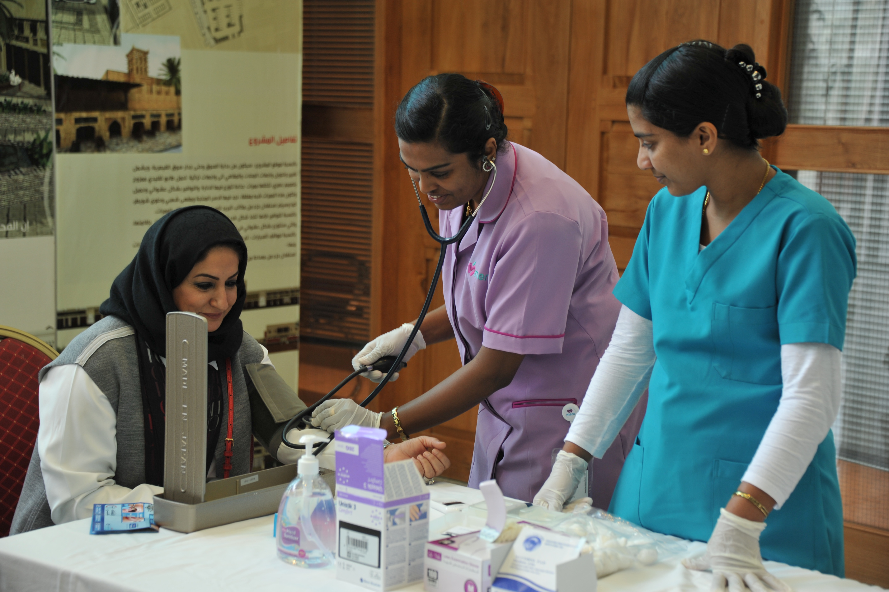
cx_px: 444
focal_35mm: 78
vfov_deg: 17.5
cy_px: 296
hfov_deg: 26.0
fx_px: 1925
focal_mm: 78
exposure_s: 1/60
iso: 320
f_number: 5
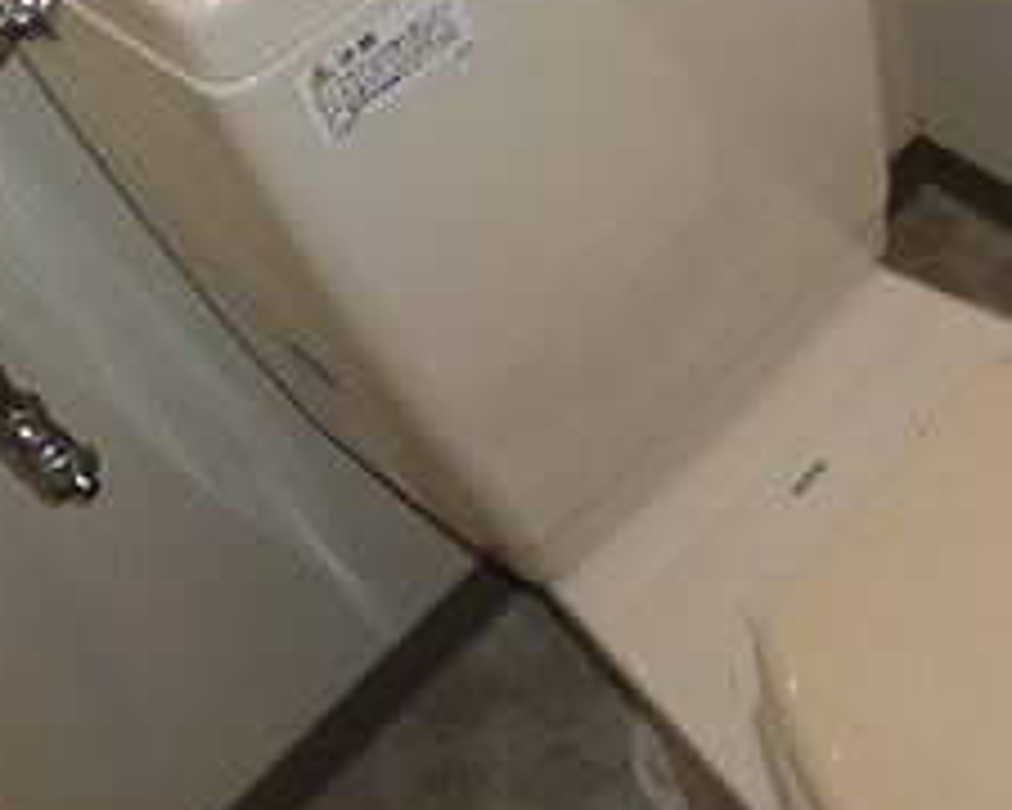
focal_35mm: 73
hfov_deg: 23.6
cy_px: 153
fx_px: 2186
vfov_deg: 20.7
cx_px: 1246
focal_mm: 5
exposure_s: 1/60
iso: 160
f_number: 2.7
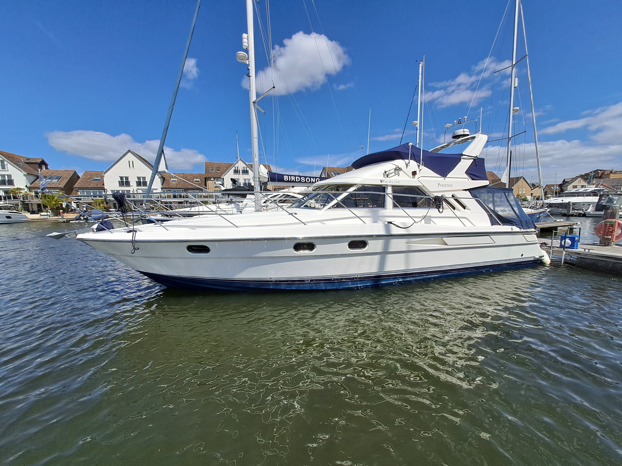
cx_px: 311
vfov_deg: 89.9
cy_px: 233
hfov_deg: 106.2
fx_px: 234
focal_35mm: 13
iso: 40
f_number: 2.2
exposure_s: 1/3226
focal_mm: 1.42
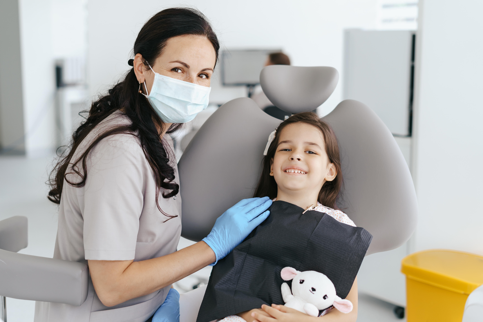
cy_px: 161
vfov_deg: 27.0
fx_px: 671
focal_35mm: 50
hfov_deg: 39.6
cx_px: 242
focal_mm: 50
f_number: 2.5
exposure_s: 1/200
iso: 200
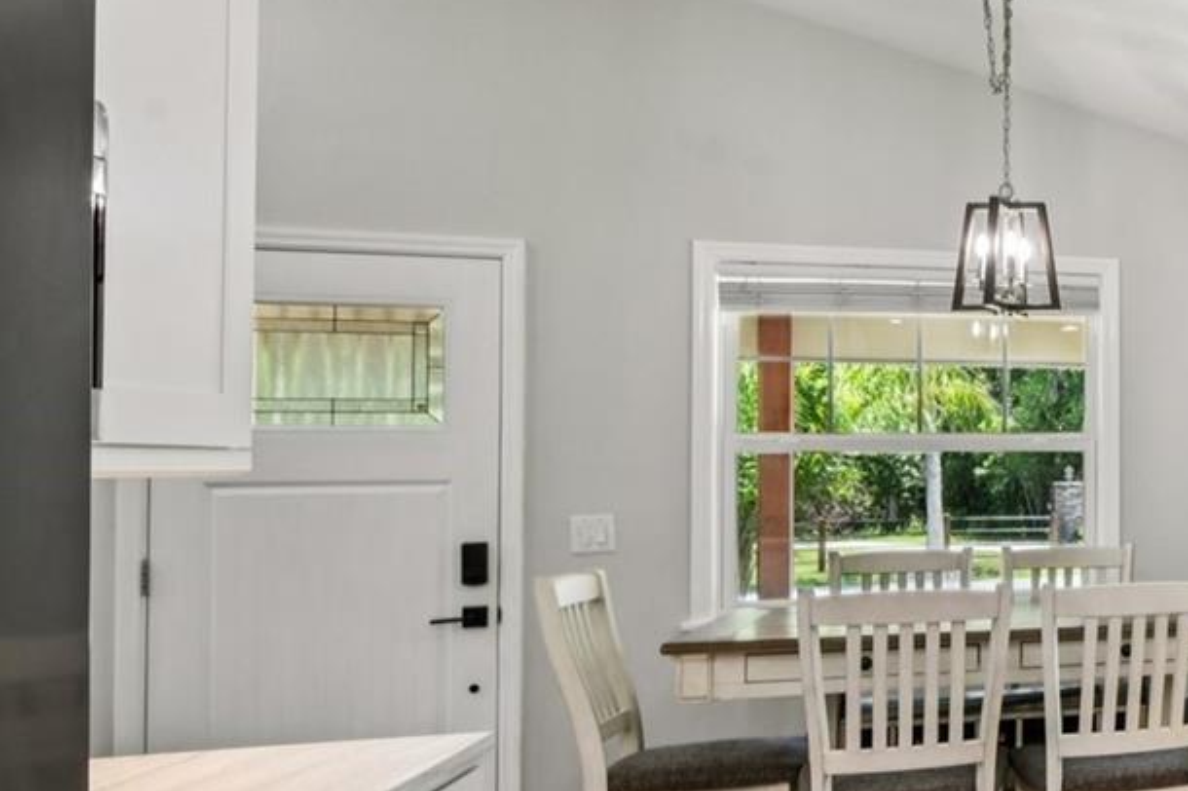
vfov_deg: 31.7
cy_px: 497
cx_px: 1527
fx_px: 1385
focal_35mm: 42
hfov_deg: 34.0
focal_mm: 16
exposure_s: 1/30
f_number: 8
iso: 400
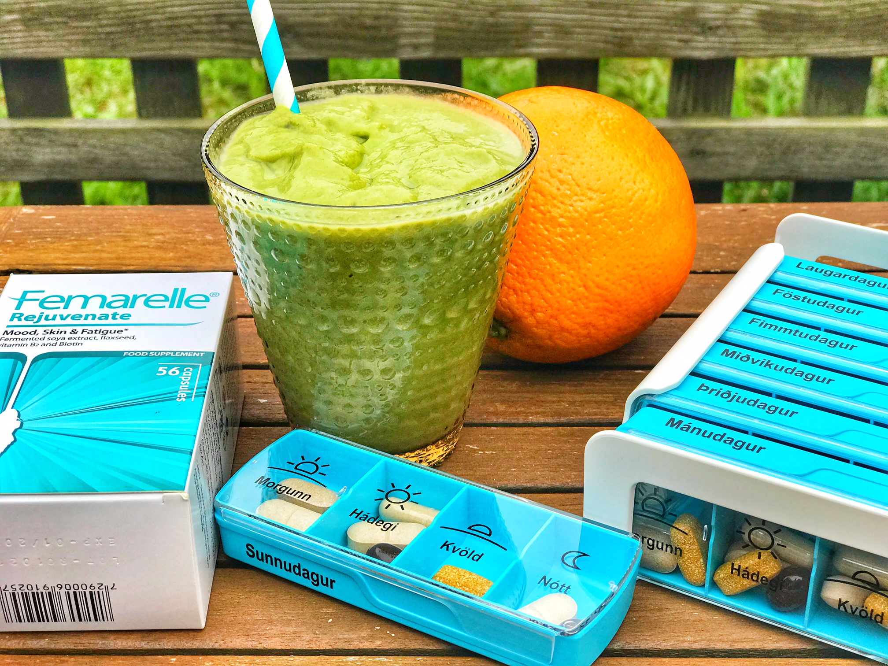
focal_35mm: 57
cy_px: 333
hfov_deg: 33.8
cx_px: 444
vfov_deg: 25.7
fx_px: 1462
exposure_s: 1/100
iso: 32
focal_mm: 6.6
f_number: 2.8
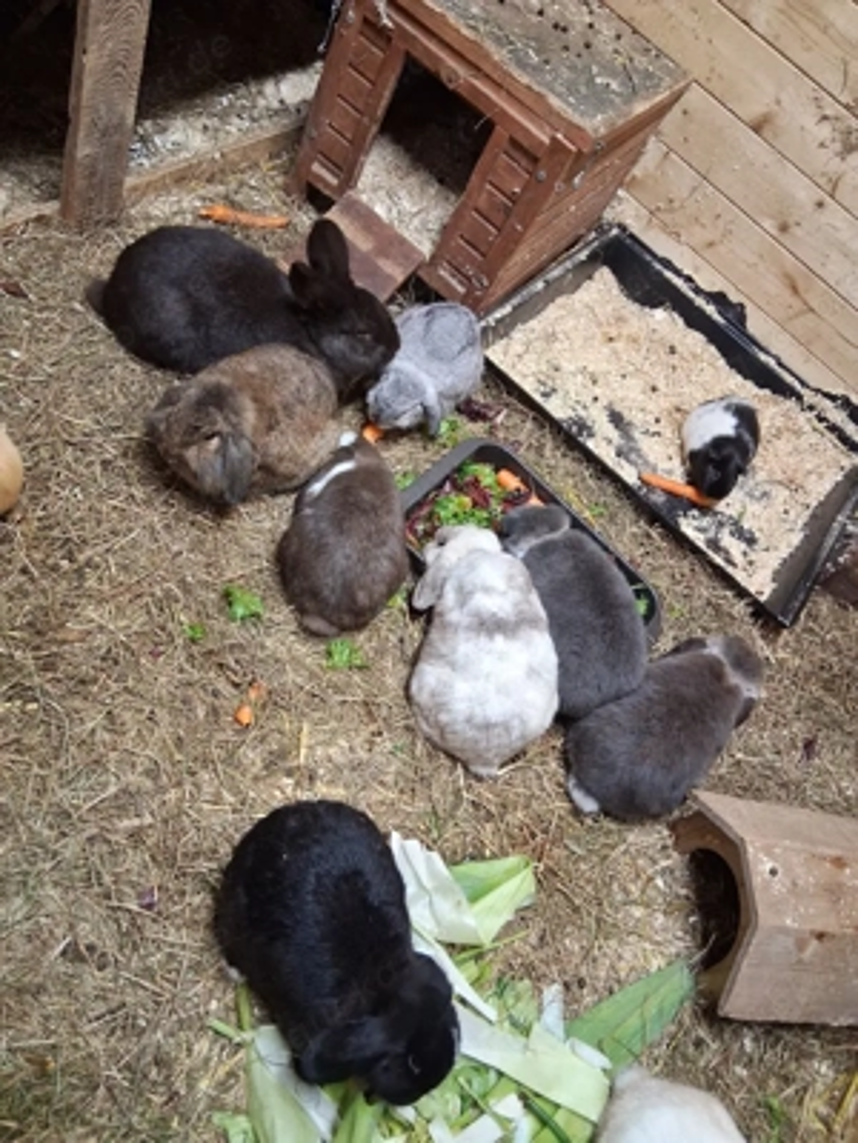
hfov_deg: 53.1
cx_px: 429
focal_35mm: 26
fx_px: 859
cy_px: 572
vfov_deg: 67.3
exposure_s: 1/30
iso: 500
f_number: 1.8
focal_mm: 3.98
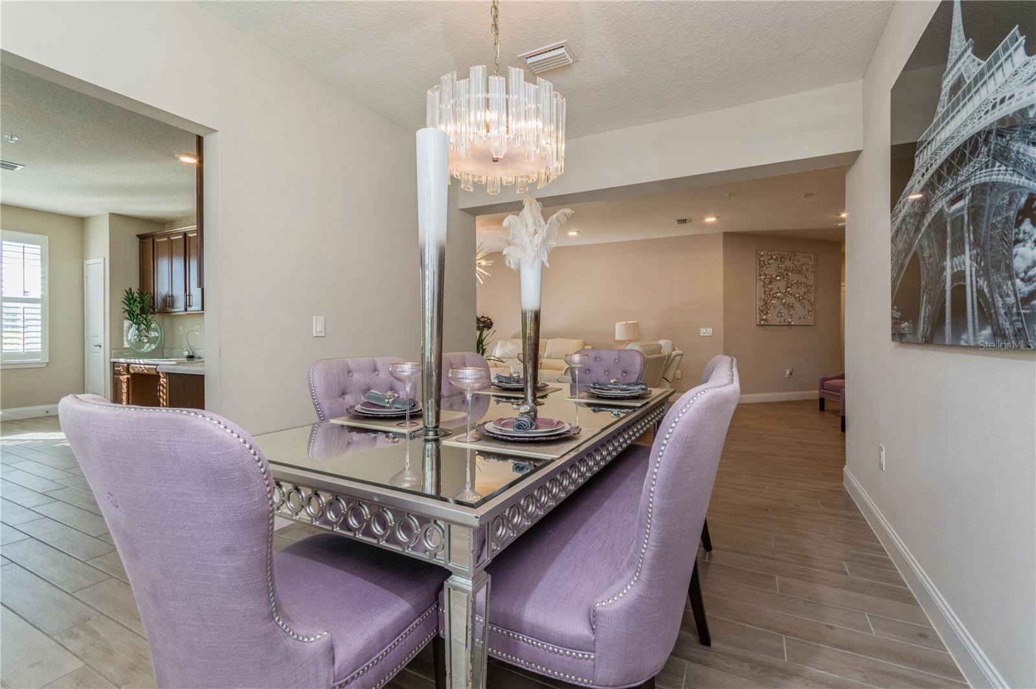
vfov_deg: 77.2
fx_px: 431
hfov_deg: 100.4
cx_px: 518
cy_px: 344
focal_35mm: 15
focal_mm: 10
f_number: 8
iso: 400
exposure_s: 1/60
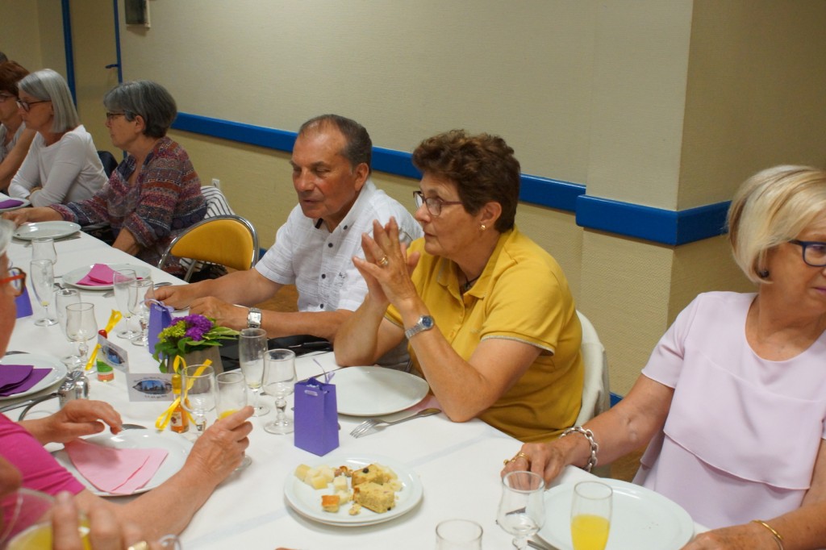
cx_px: 413
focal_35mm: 42
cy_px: 275
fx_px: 963
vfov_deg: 31.9
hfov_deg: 46.4
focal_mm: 28
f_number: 4.5
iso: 1600
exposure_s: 1/100
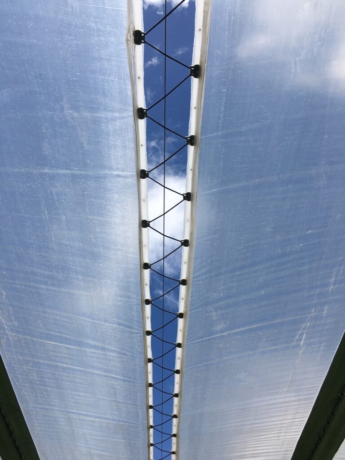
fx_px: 385
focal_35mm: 29
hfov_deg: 48.2
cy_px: 230
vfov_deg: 61.7
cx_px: 172
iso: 25
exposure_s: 1/2404
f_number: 2.2
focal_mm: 4.15
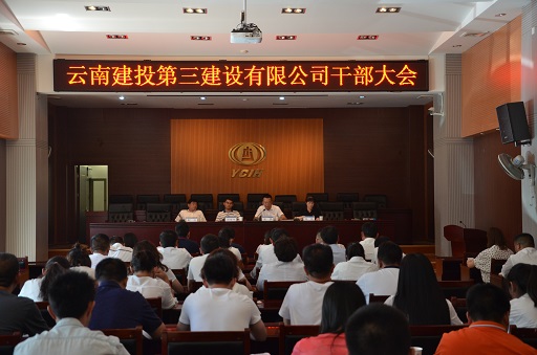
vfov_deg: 25.6
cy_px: 178
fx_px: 781
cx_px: 268
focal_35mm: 52
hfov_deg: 37.9
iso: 800
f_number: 4.5
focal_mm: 35
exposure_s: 1/30
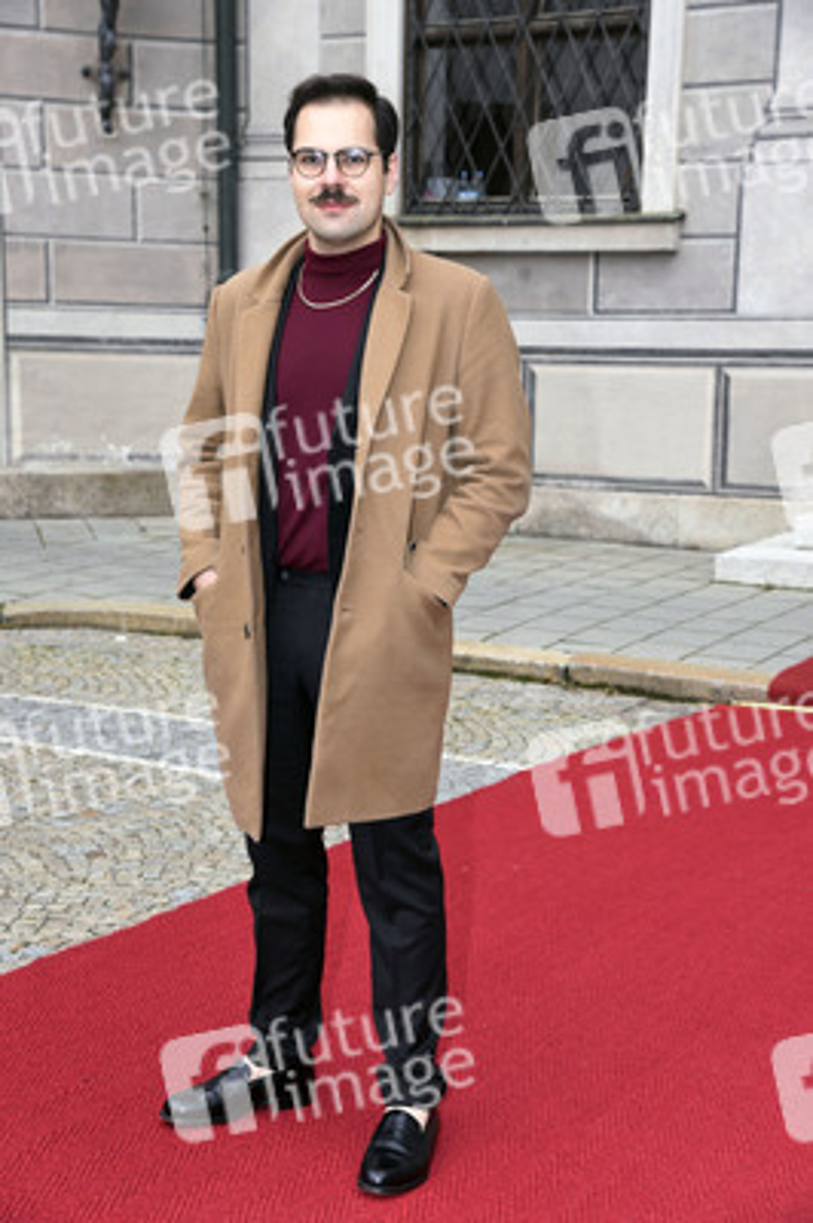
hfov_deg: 21.9
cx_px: 406
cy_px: 612
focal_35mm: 62
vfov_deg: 32.4
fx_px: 2104
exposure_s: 1/160
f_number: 6.3
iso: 640
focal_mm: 62
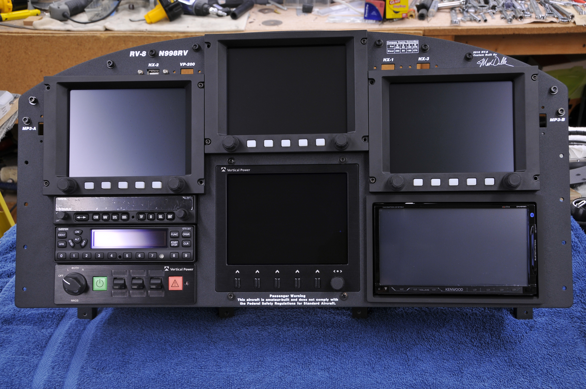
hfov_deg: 41.2
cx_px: 293
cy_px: 194
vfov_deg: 28.0
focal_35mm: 48
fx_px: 780
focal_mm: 32
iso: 200
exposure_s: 1/4
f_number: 11
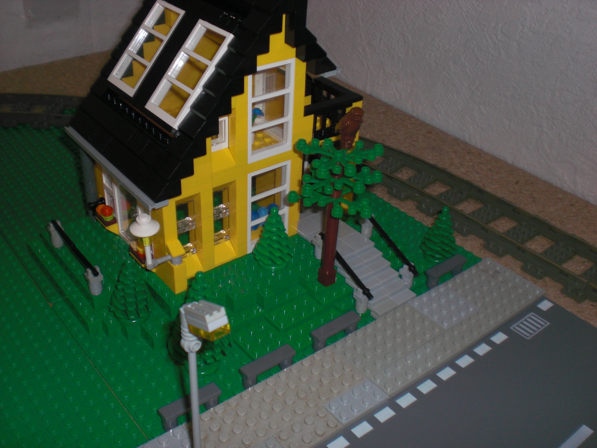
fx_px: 655
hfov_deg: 49.0
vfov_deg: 37.7
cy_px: 224
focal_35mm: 38
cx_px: 298
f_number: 3.1
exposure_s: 1/30
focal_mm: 6.3
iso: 100
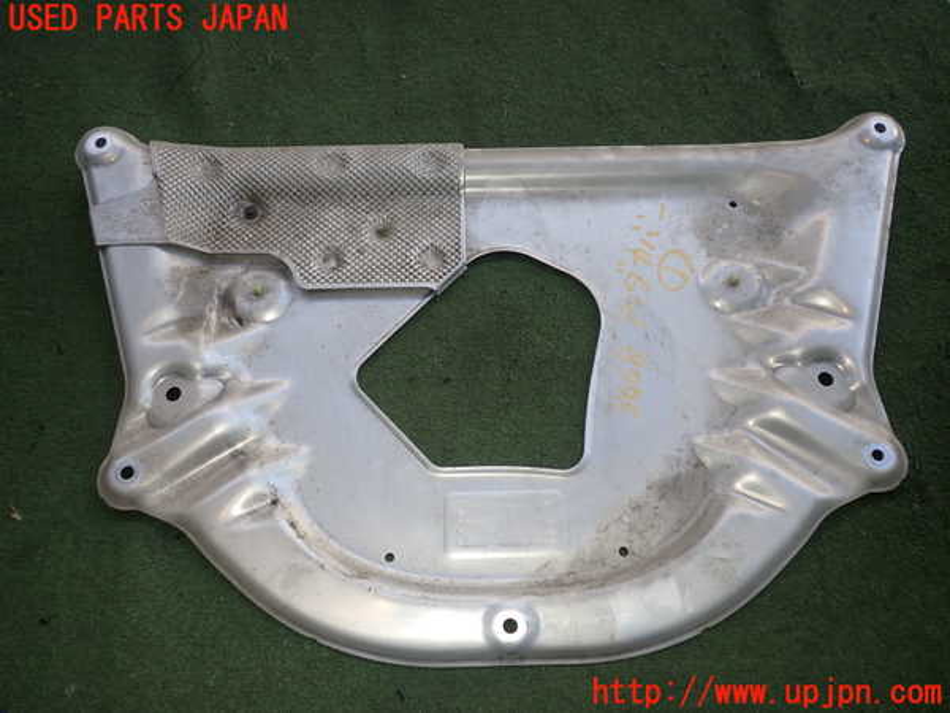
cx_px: 475
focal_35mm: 30
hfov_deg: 60.0
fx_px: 823
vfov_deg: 46.8
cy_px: 356
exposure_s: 1/30
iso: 100
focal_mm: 5.4
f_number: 6.3
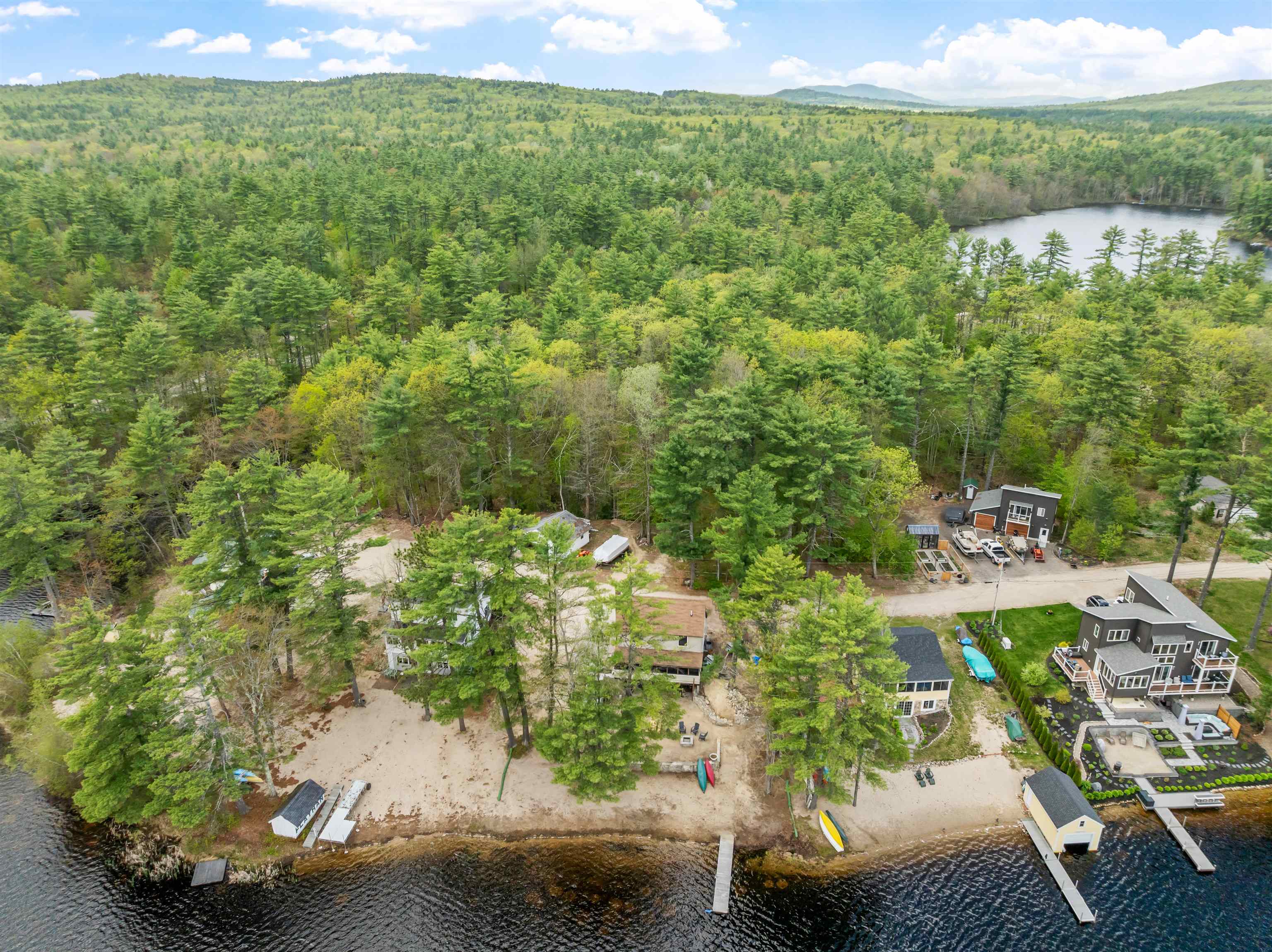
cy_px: 476
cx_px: 636
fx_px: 881
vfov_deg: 56.8
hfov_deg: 71.6
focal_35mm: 24
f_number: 2.8
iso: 270
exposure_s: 1/1600
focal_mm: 12.29
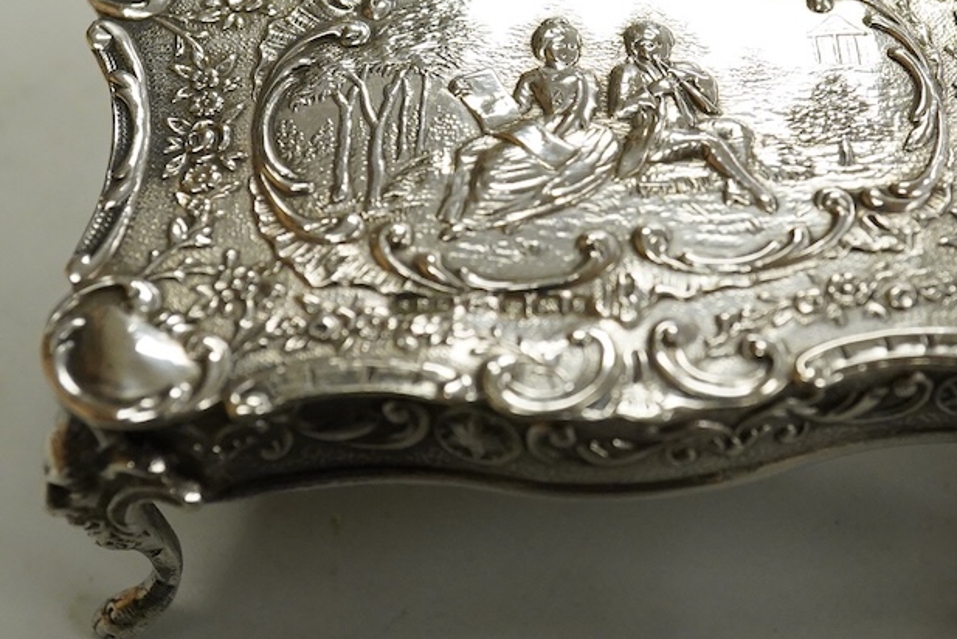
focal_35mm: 82
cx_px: 599
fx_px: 2181
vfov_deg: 16.6
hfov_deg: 24.7
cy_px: 188
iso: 3200
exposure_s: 1/400
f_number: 10
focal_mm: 30
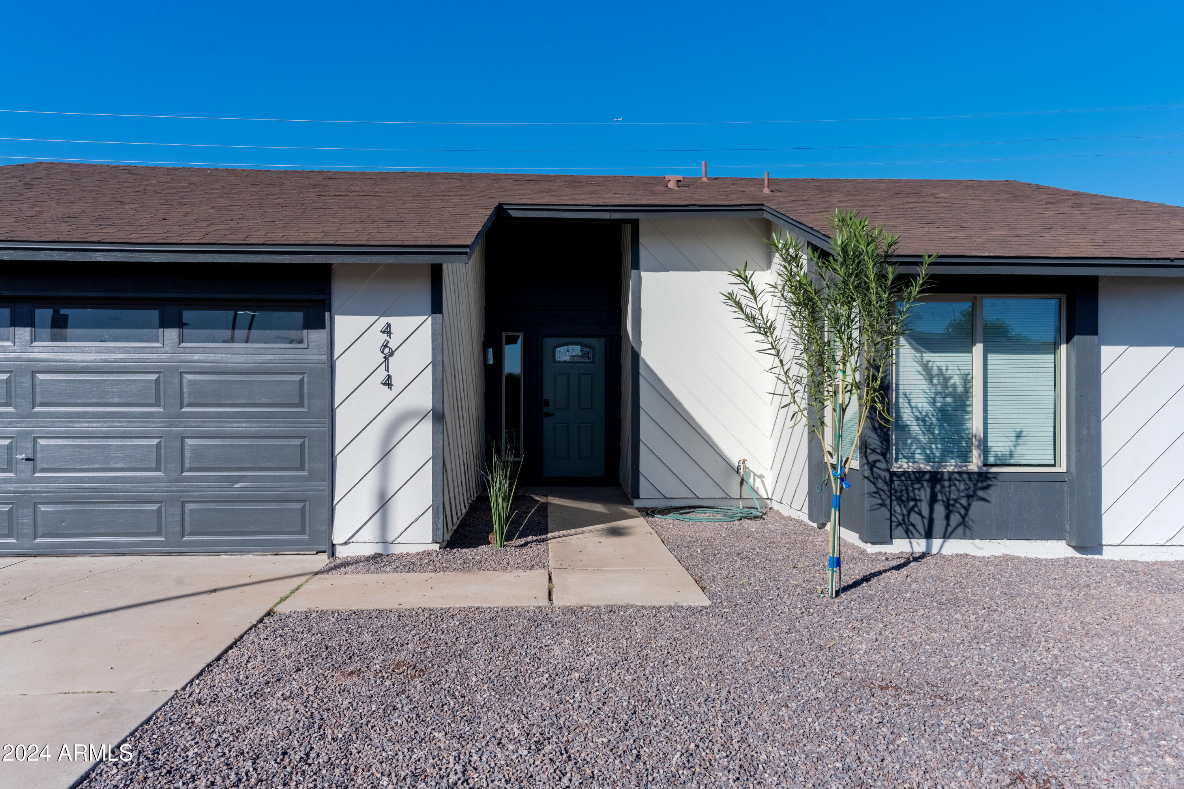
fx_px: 871
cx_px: 592
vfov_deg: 48.7
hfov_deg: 68.4
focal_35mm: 26
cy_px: 394
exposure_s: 1/8000
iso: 250
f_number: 10
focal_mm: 26.5
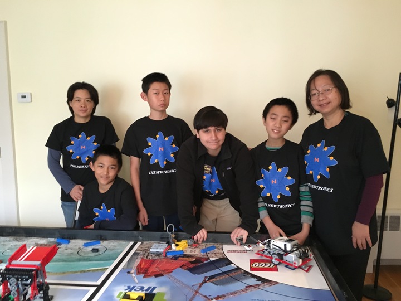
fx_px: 336
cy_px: 150
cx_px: 200
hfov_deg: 61.7
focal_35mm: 29
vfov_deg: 48.2
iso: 400
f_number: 2.2
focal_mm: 4.15
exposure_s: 1/15
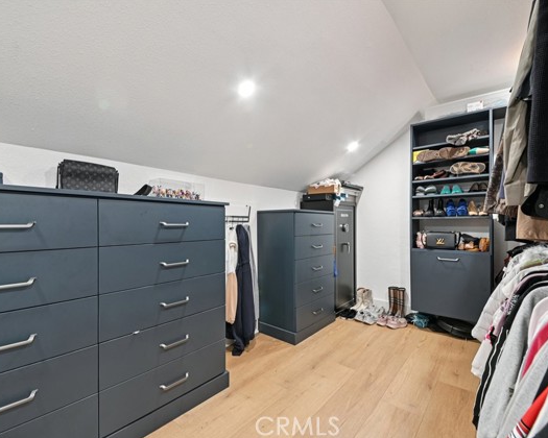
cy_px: 220
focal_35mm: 16
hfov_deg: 92.9
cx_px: 253
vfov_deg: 80.4
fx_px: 259
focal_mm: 14
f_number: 8
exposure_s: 1/4
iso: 320
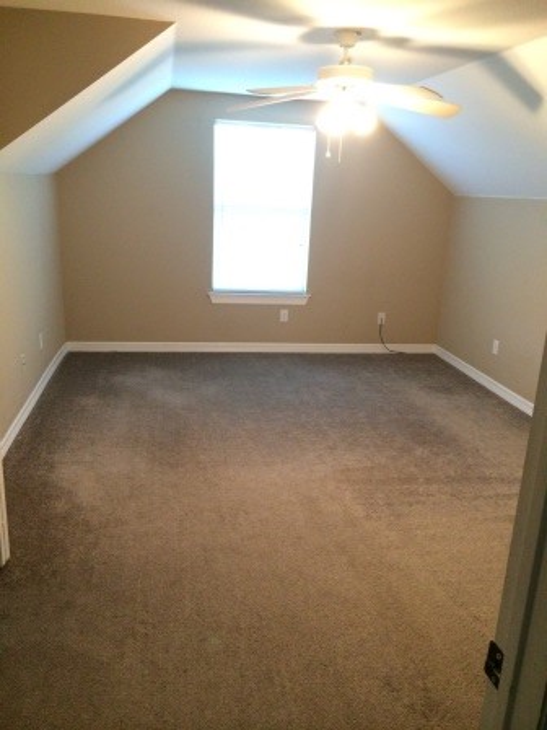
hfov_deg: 46.8
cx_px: 274
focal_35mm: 30
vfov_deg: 60.0
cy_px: 365
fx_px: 632
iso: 320
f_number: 2.2
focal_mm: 4.12
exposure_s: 1/30
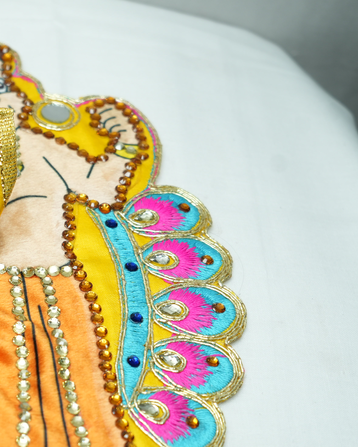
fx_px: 1775
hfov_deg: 11.1
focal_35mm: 134
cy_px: 316
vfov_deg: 14.3
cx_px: -165
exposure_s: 1/60
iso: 200
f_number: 5.6
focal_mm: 60
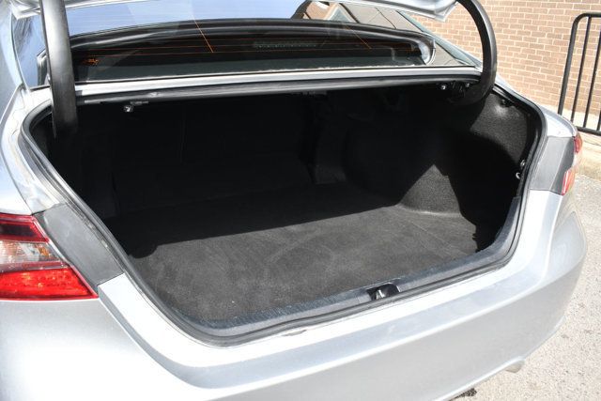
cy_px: 200
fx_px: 501
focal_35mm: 30
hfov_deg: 61.9
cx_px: 300
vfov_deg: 43.6
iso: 200
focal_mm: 20
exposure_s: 1/250
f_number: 6.3
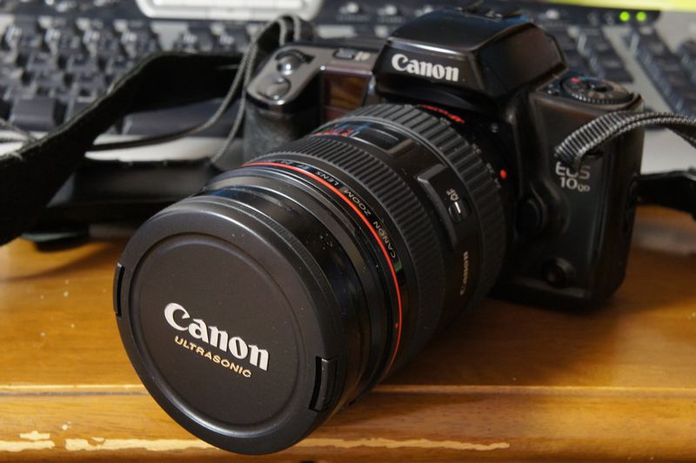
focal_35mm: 66
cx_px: 348
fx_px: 1275
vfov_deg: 20.6
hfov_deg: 30.5
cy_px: 232
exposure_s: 1/2.5
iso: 1600
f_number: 9
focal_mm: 44
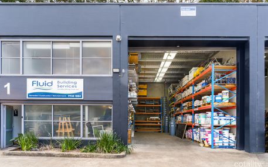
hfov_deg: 79.6
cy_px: 85
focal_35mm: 22
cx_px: 133
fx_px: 161
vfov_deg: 55.1
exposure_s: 1/60
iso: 400
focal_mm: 21
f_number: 11
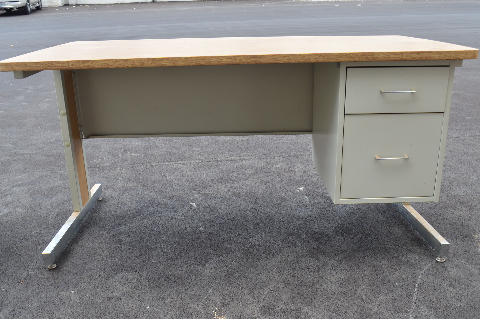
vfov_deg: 38.3
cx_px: 240
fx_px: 460
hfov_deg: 55.1
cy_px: 160
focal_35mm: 34
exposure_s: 1/160
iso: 200
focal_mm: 23
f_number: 6.3
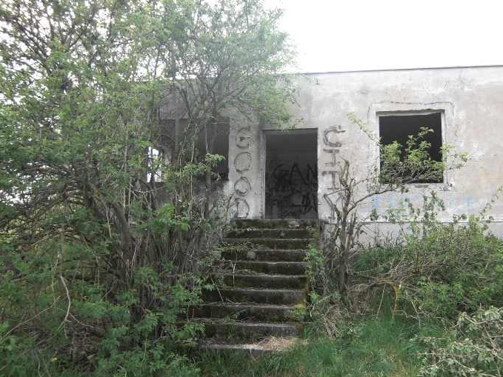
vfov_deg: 42.8
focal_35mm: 33
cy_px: 216
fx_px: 479
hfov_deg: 55.1
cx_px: 295
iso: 50
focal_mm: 4.9
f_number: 2.6
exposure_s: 1/250
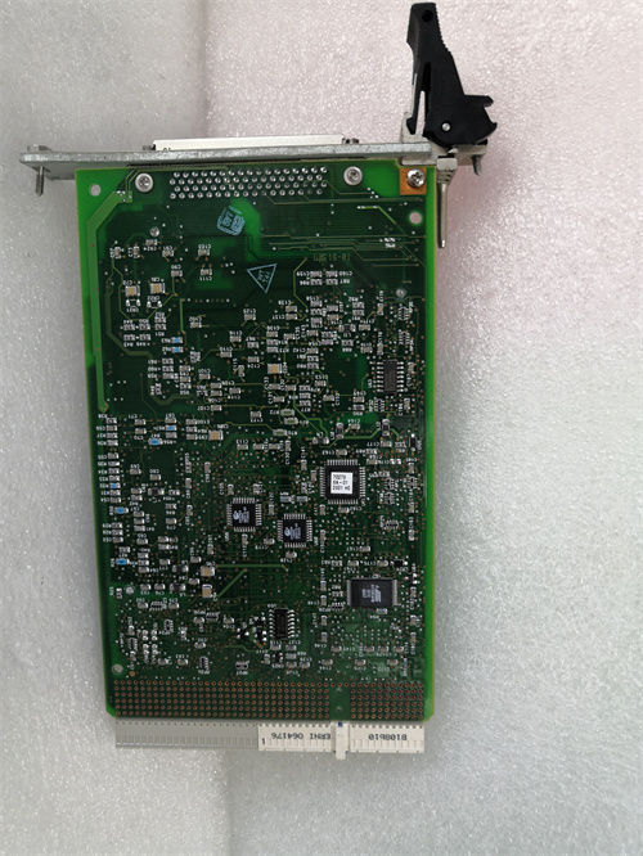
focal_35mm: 27
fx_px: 668
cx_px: 322
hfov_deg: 51.4
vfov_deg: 65.3
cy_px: 428
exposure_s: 1/50
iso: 100
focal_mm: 3.95
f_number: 1.8
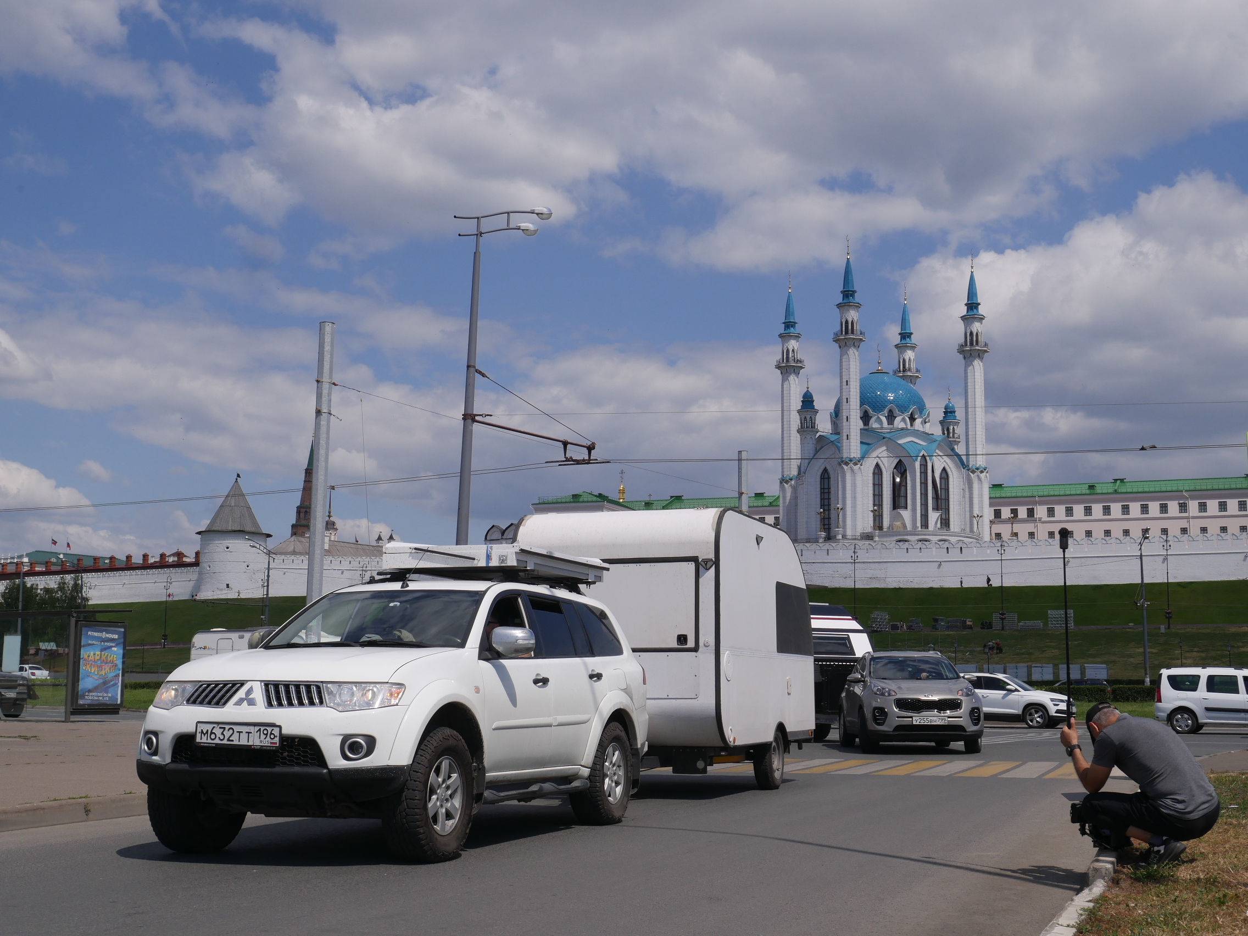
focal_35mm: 42
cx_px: 624
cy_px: 468
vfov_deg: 34.3
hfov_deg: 44.8
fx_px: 1514
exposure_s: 1/640
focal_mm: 21
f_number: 11
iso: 200
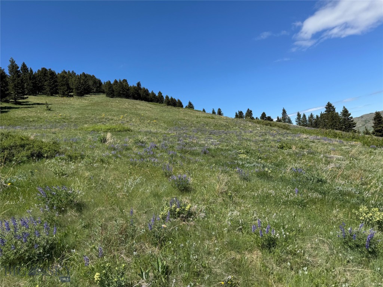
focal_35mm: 24
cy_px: 144
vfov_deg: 56.8
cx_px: 192
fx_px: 266
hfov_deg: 71.6
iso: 80
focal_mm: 6.76
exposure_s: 1/4310
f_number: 1.78
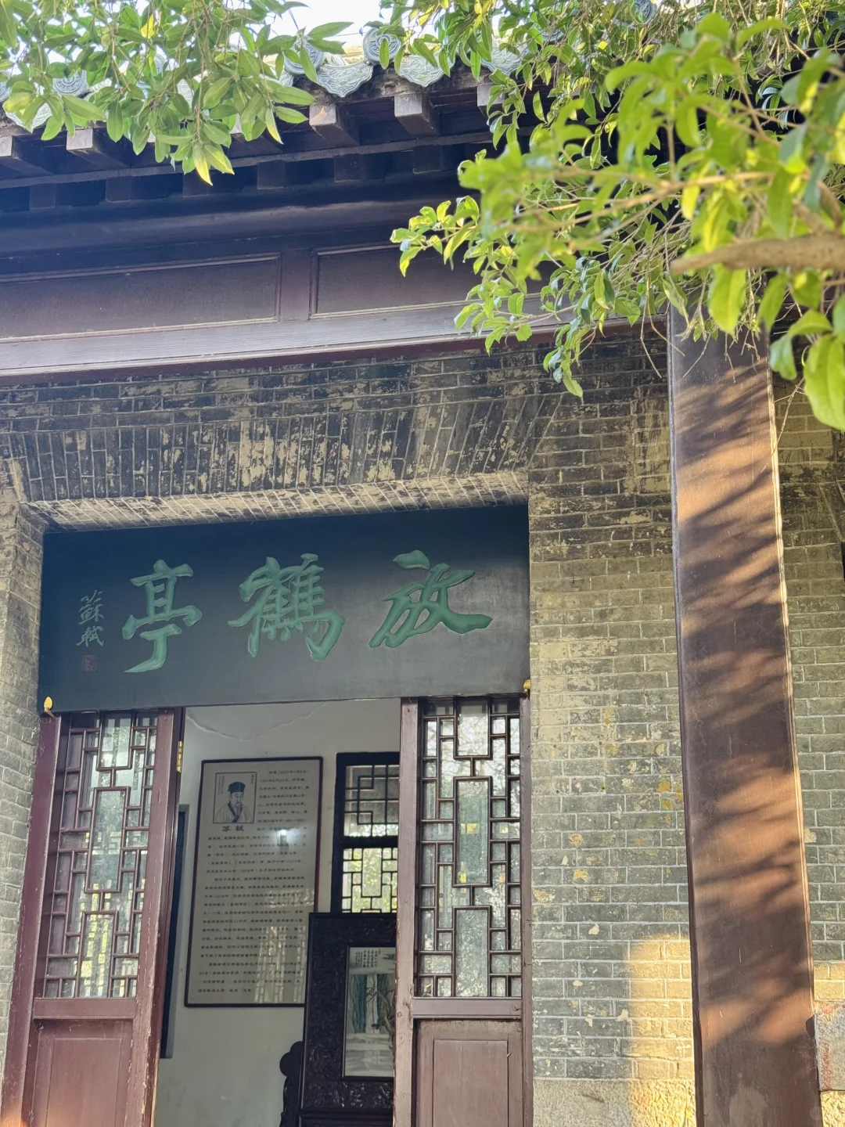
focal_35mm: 48
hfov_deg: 30.3
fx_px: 1562
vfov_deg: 39.7
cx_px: 422
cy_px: 564
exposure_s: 1/60
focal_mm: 6.76
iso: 125
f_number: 1.78
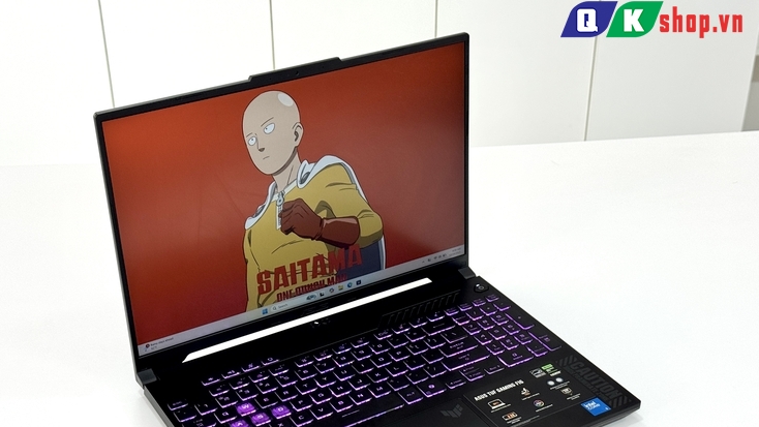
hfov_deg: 36.6
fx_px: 1147
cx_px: 363
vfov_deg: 21.0
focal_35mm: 57
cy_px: 294
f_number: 1.78
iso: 80
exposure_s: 1/121
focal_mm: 6.76
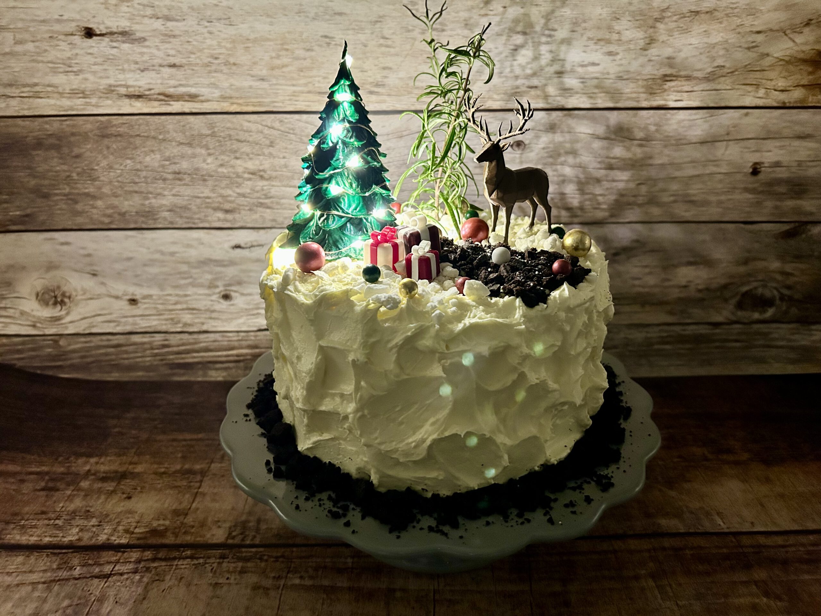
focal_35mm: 26
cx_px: 410
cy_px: 308
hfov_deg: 67.3
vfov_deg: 53.1
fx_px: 617
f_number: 1.5
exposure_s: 1/33
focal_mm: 5.7
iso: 500
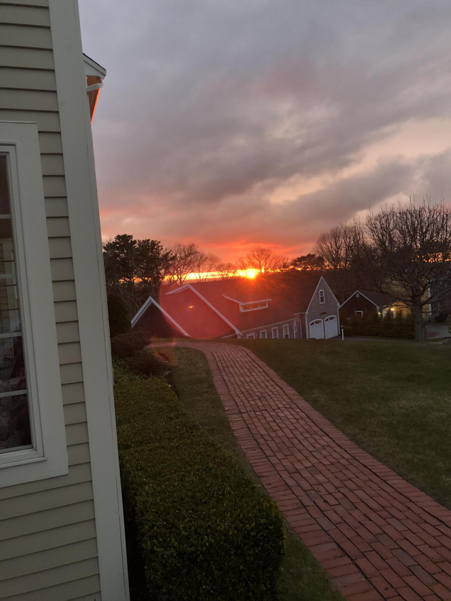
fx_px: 486
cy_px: 300
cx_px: 226
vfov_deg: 63.4
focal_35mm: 28
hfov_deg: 49.7
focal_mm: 3.99
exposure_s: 1/40
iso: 400
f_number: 1.8
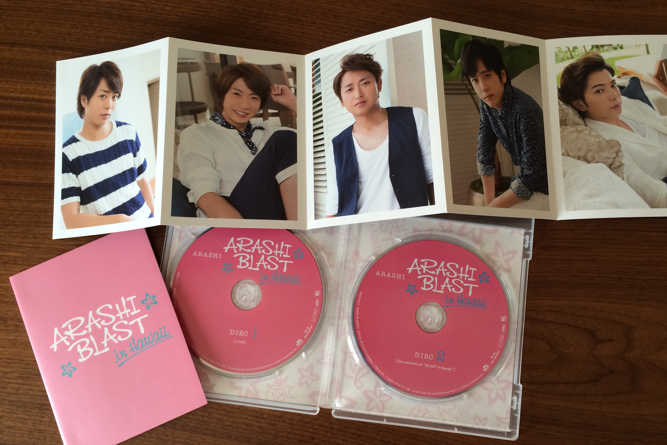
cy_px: 230
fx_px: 574
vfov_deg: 42.3
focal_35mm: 31
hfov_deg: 60.3
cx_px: 343
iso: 40
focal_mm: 4.15
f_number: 2.2
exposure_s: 1/40
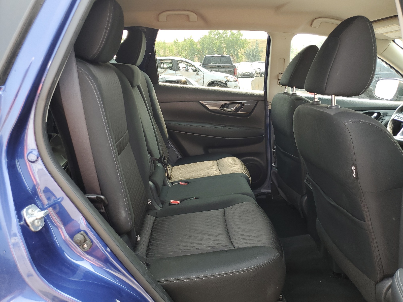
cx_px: 202
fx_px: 303
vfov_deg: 53.1
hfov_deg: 67.3
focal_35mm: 26
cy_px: 151
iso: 50
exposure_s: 1/169
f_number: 1.5
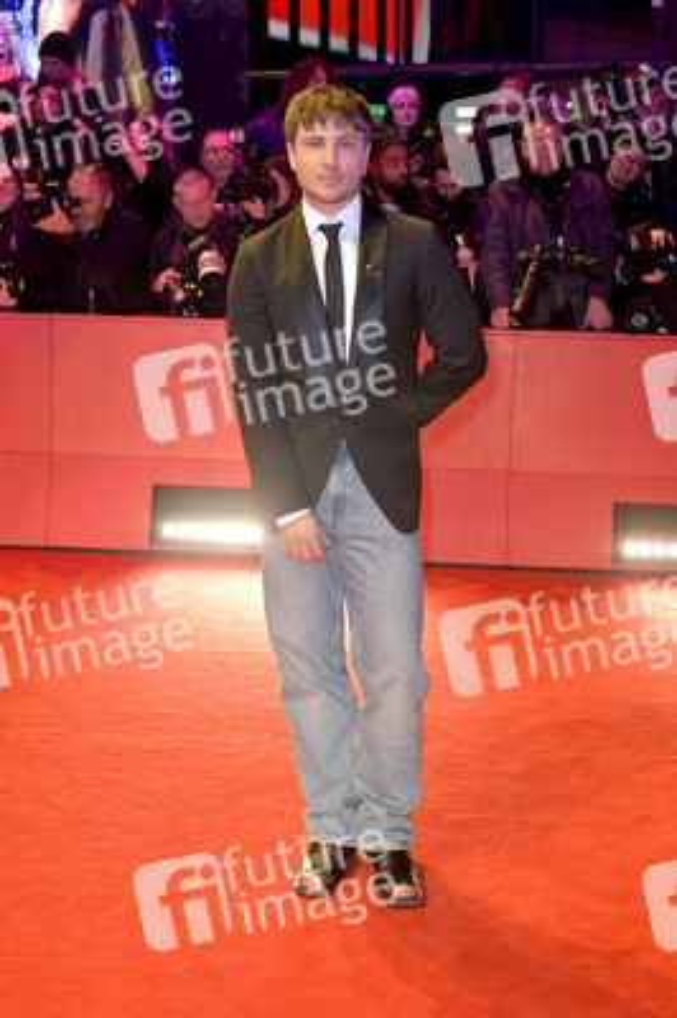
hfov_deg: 30.5
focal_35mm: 44
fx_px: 1243
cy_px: 509
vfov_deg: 44.5
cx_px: 338
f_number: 5.6
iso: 1600
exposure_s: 1/200
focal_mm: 44
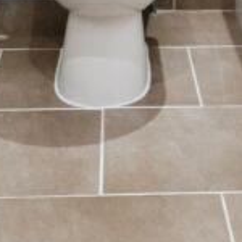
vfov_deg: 15.0
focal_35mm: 87
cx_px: 184
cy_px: -285
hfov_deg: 19.8
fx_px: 688
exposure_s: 1/25
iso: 1250
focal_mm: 10
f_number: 9
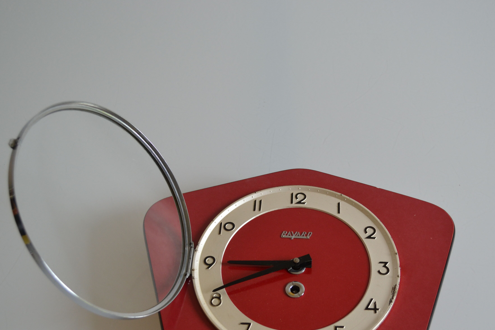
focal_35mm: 51
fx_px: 701
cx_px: 272
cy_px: 204
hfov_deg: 38.8
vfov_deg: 26.4
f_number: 4.5
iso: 400
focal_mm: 26
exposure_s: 1/80
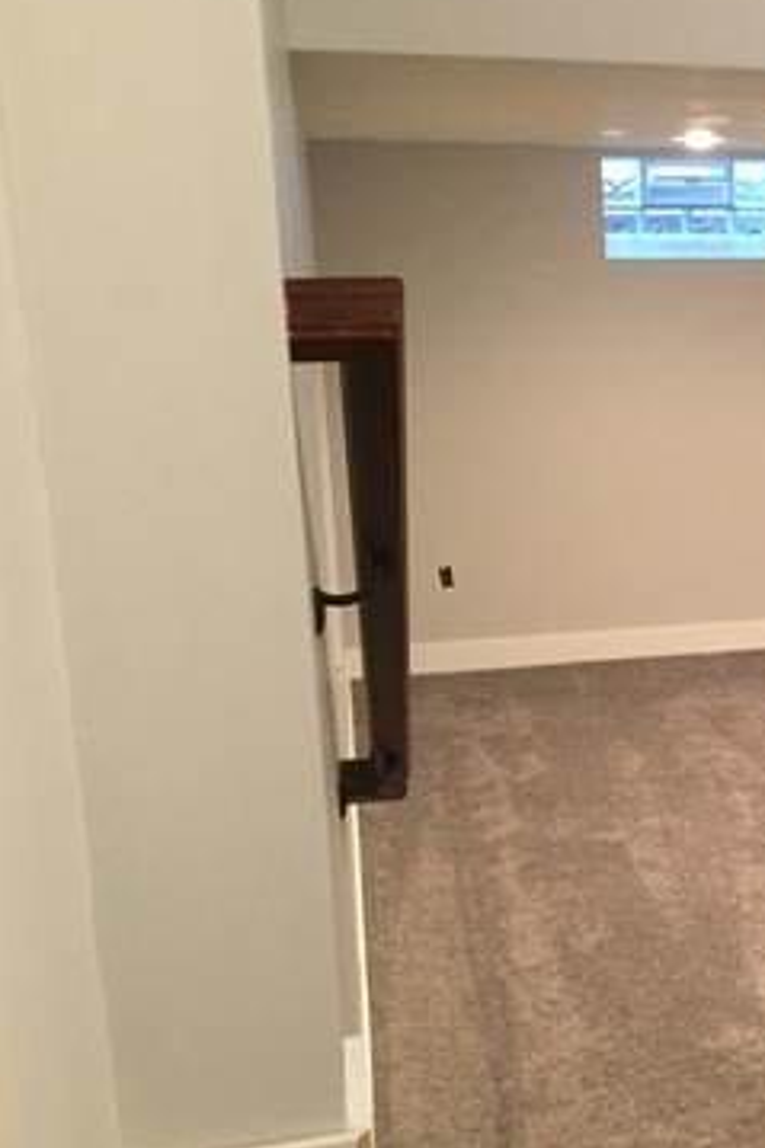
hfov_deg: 23.6
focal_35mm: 52
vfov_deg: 38.2
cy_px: 592
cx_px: 933
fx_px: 1659
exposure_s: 1/24
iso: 250
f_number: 2.2
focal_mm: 4.15
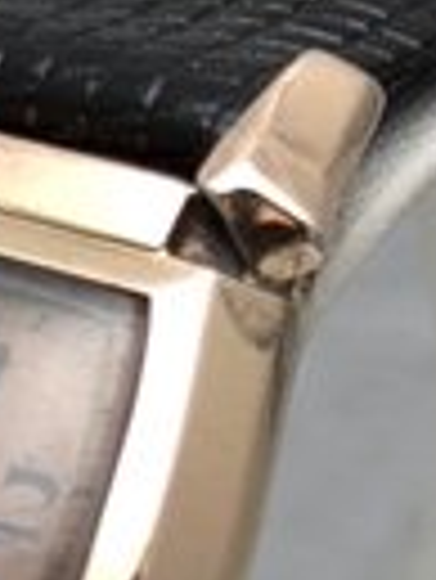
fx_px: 4963
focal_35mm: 296
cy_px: 726
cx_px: 130
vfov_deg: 6.6
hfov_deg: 5.0
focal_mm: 6.81
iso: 62
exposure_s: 1/60
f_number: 1.85
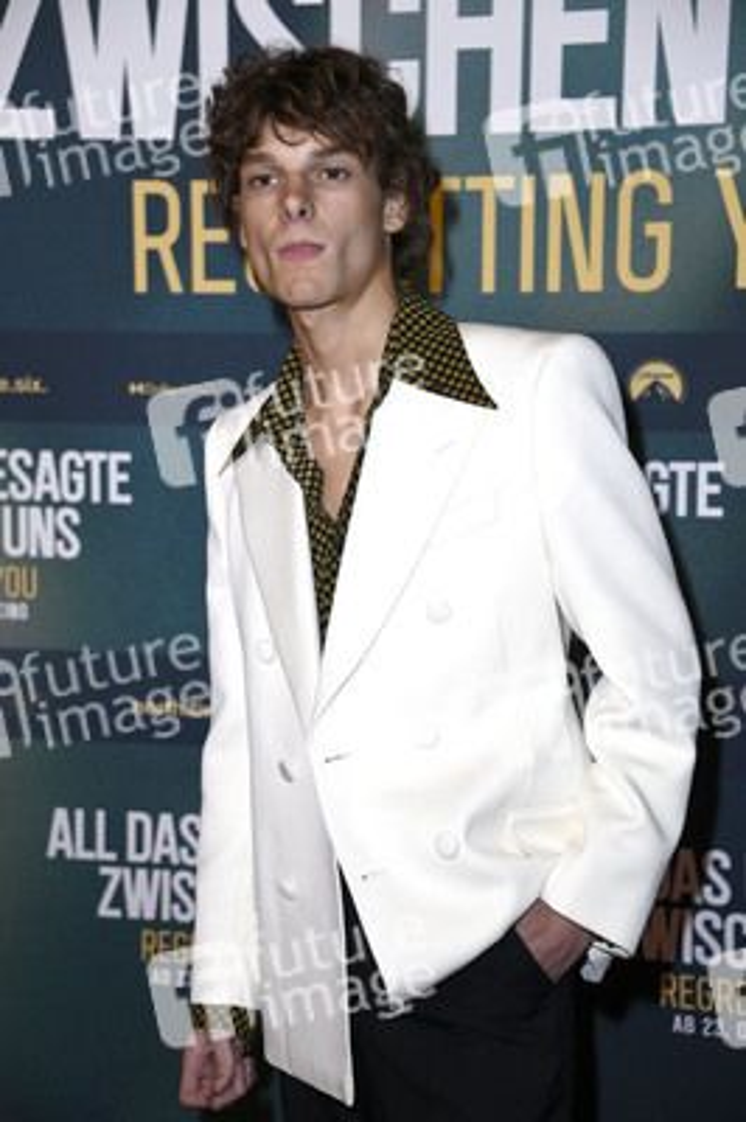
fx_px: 2864
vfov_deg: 22.2
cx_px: 373
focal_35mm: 92
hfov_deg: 14.8
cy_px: 561
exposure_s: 1/250
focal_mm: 92
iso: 500
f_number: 5.6
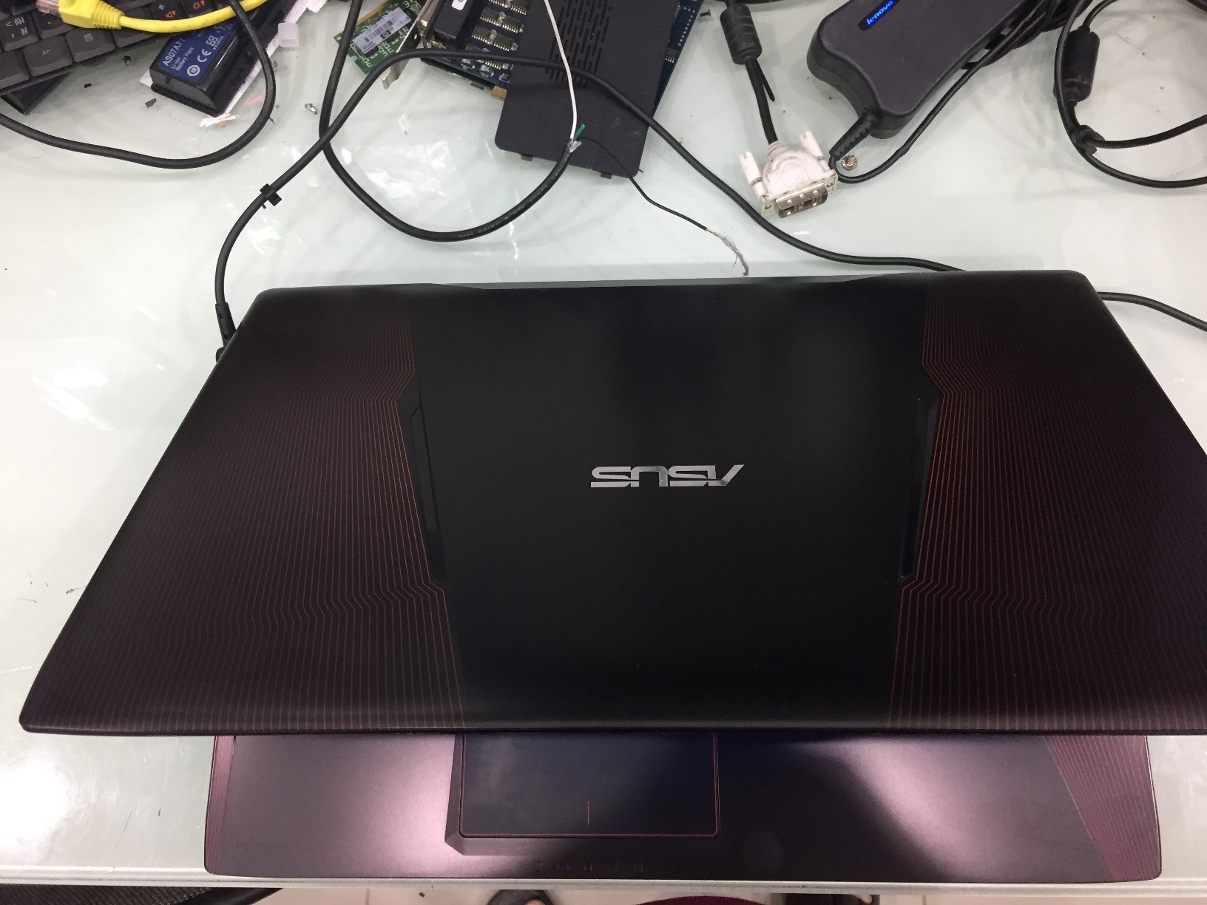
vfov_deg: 48.2
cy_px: 452
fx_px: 1011
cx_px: 604
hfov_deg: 61.7
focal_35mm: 29
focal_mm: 4.15
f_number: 2.2
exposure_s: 1/33
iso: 160
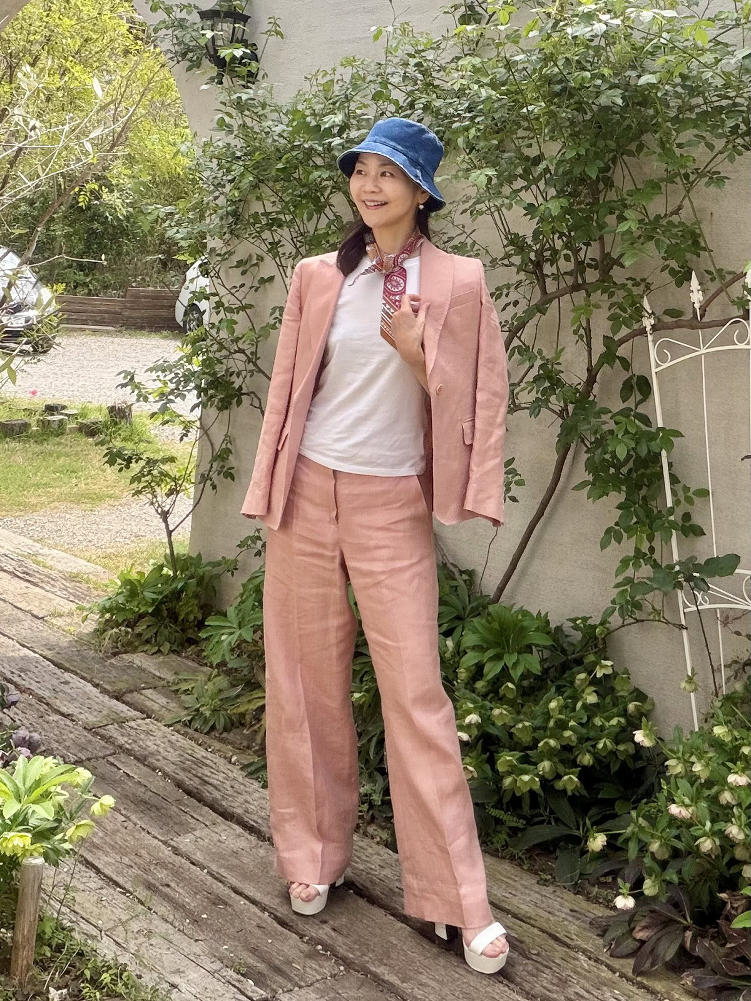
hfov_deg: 46.8
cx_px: 376
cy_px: 500
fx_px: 868
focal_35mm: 30
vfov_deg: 60.0
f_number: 1.9
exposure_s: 1/811
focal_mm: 2.7
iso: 40
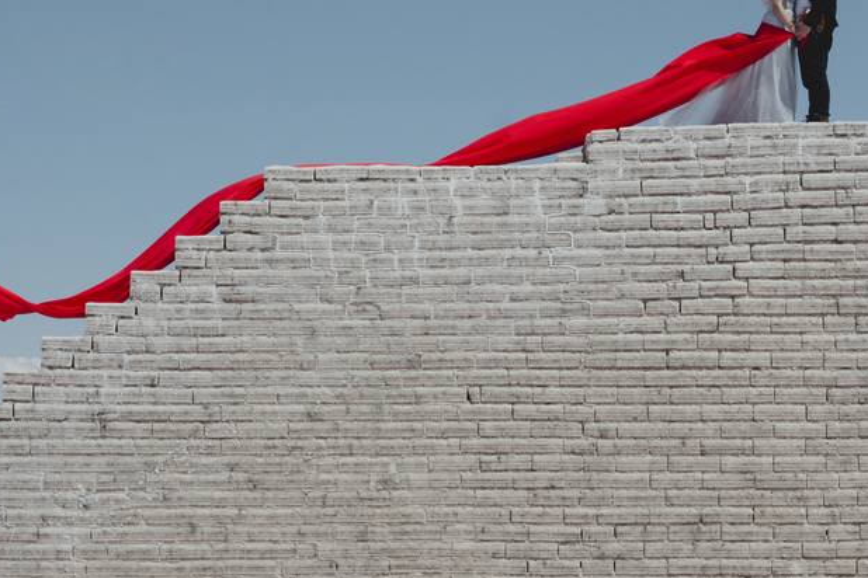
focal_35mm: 163
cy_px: 236
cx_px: 424
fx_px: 3930
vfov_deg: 8.4
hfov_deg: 12.6
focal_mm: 56
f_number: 16
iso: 250
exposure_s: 1/400
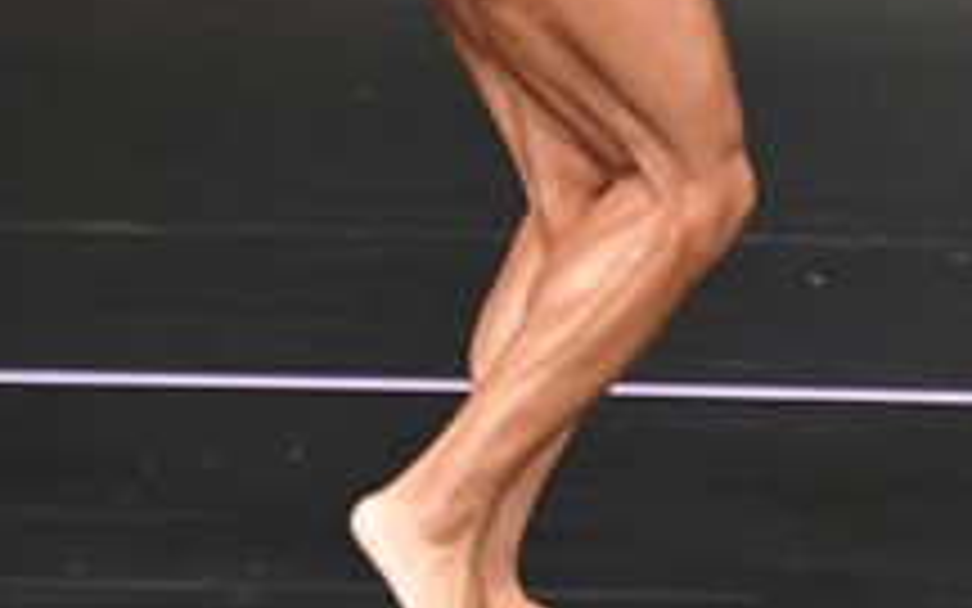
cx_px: 830
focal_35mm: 1371
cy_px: -243
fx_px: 36318
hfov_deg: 1.5
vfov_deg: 1.0
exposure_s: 1/400
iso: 5000
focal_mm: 250
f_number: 5.6
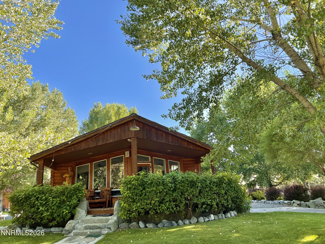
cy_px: 122
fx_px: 244
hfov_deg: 67.3
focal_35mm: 26
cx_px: 162
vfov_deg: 53.1
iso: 50
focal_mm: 5.7
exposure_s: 1/1361
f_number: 1.5
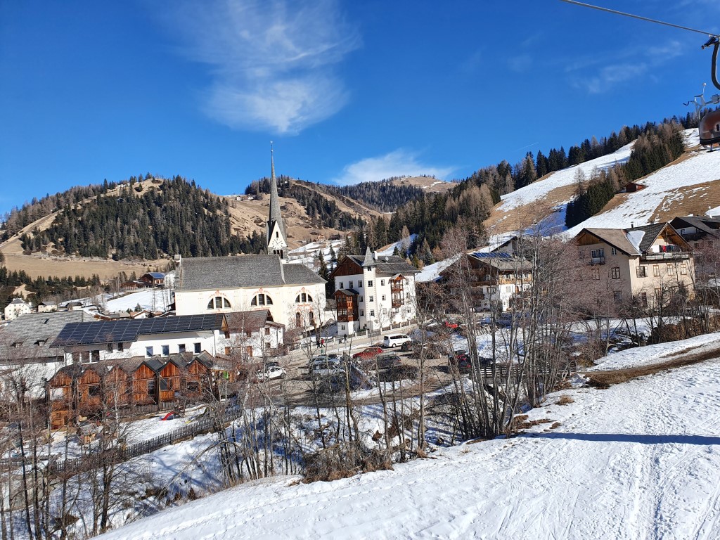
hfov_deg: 67.3
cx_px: 360
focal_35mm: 26
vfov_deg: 53.1
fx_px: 541
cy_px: 270
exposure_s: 1/1724
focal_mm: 4.32
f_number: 2.4
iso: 50
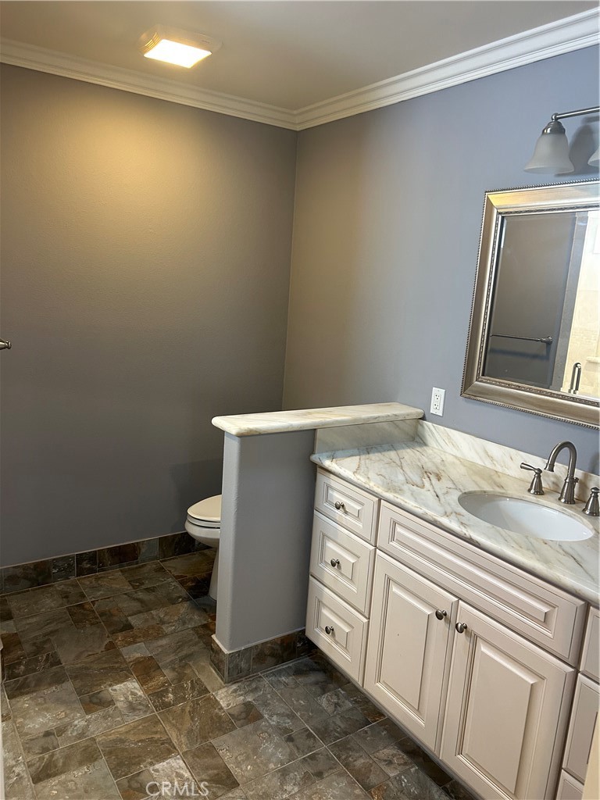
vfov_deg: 67.3
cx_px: 300
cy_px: 400
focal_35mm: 26
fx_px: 601
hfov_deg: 53.1
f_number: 1.5
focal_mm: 5.7
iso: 200
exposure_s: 1/60
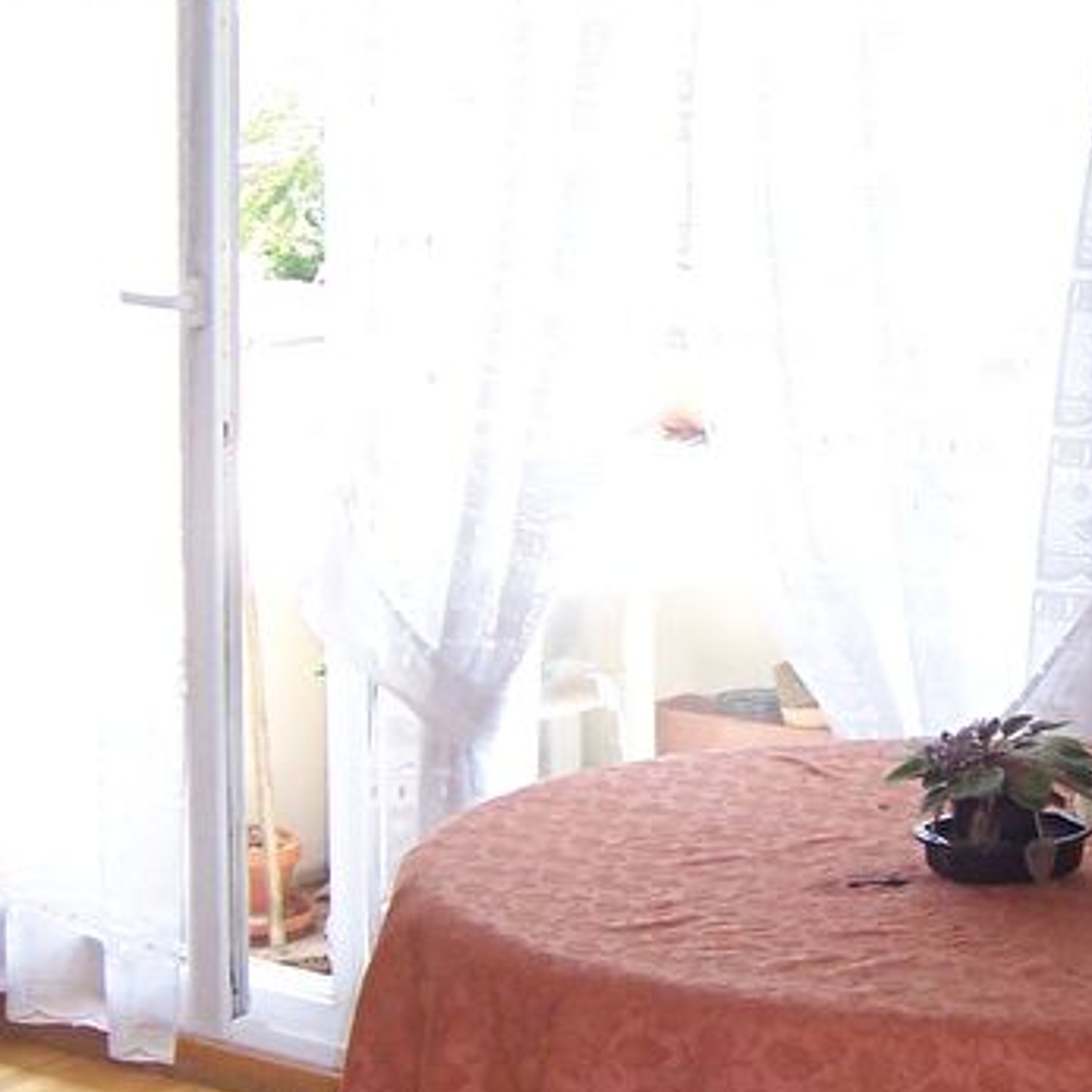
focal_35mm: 94
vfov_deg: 18.4
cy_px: 711
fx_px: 3355
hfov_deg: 18.4
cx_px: 802
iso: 125
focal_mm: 6.2
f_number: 2.8
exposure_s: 1/80
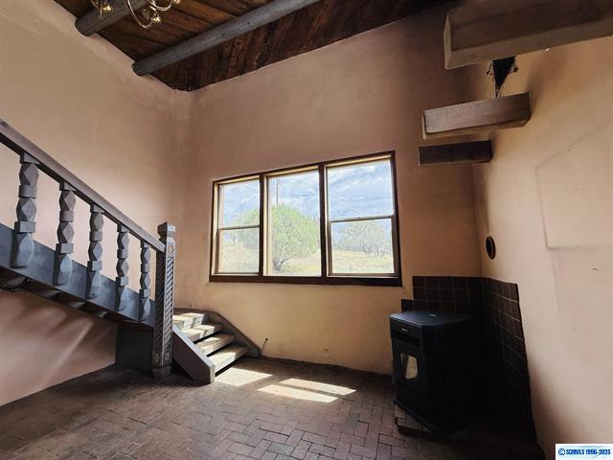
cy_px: 230
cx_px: 306
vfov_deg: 85.7
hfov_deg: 102.1
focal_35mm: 14
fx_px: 248
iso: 50
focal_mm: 2.22
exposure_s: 1/510
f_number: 2.2
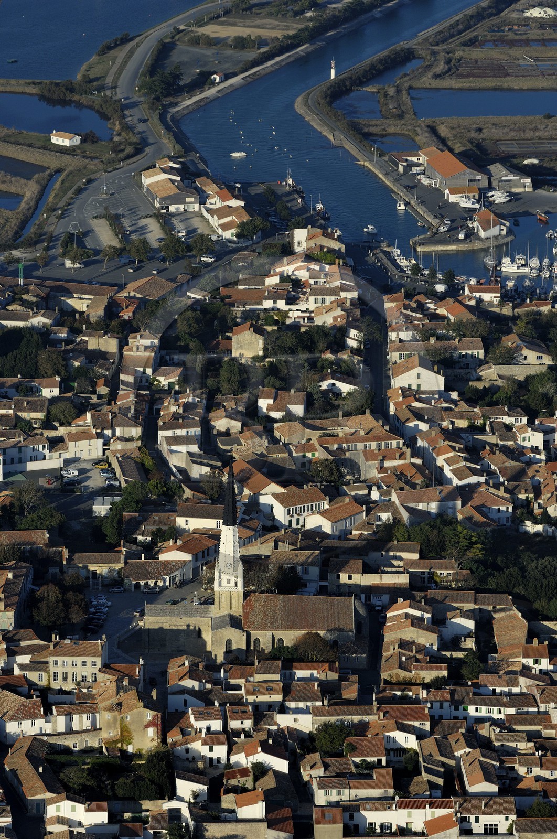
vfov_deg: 10.2
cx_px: 278
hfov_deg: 6.8
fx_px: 4714
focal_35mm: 202
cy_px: 420
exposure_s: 1/750
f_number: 5
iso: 100
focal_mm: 135
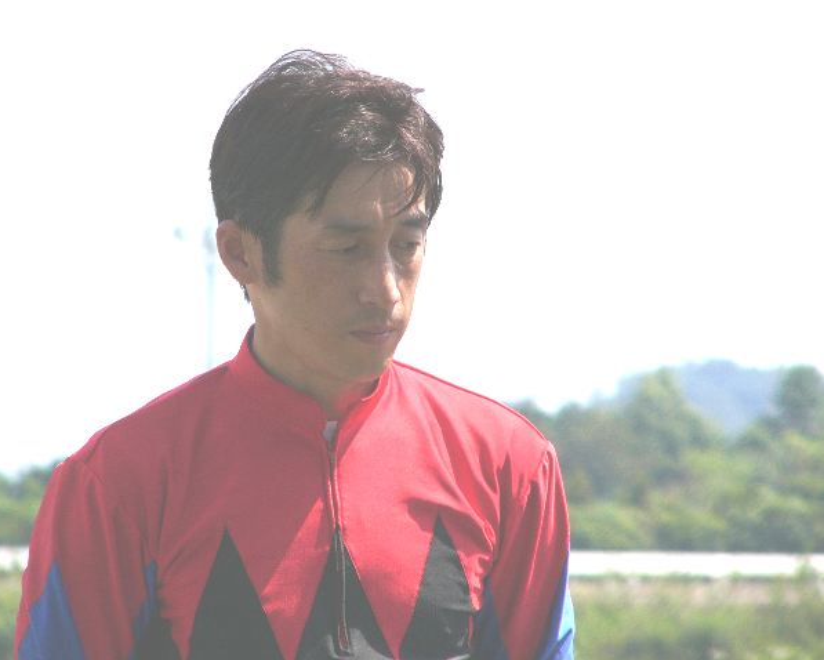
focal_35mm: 343
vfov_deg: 4.5
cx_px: 415
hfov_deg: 5.6
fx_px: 8368
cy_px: 330
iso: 50
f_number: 8
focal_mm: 54.5
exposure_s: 1/800
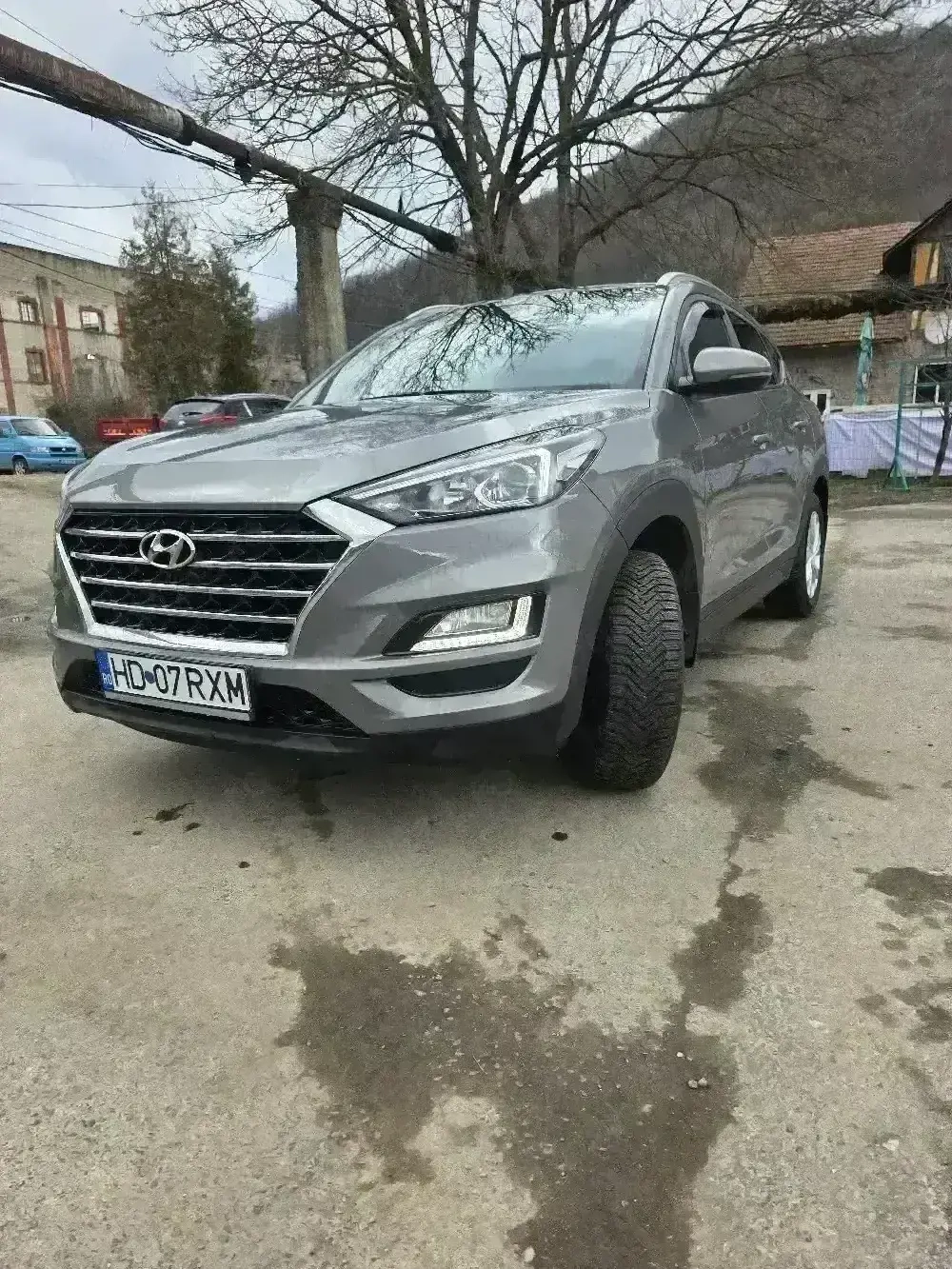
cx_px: 476
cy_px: 634
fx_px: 843
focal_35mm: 23
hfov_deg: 58.9
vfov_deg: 73.9
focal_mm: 6.3
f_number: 1.7
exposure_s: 1/182
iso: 50
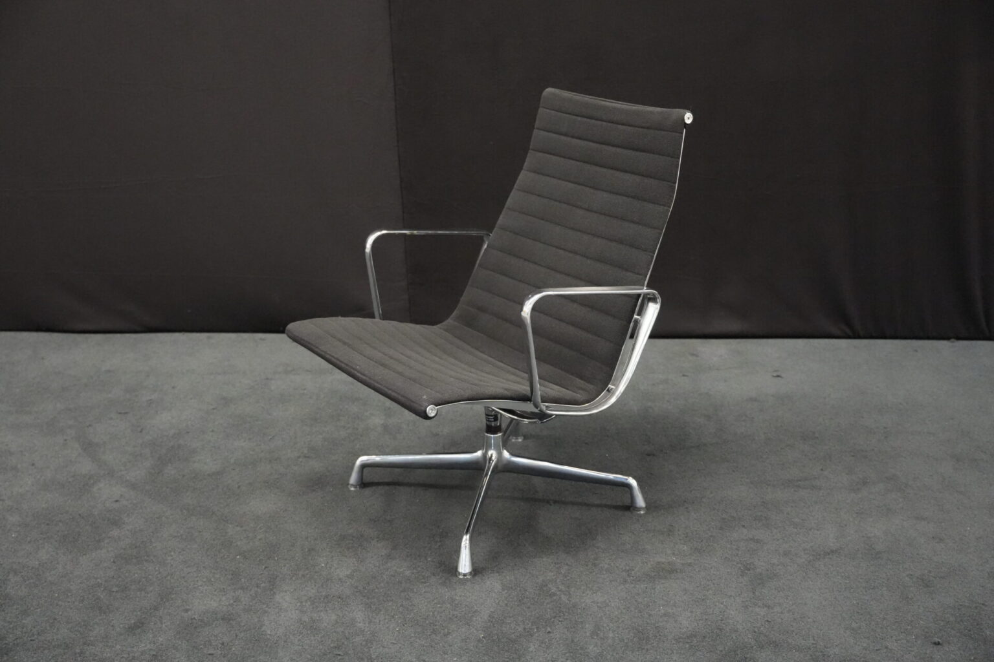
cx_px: 497
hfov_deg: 49.6
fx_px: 1077
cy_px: 331
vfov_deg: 34.2
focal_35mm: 39
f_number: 4
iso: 12800
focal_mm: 39
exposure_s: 1/100
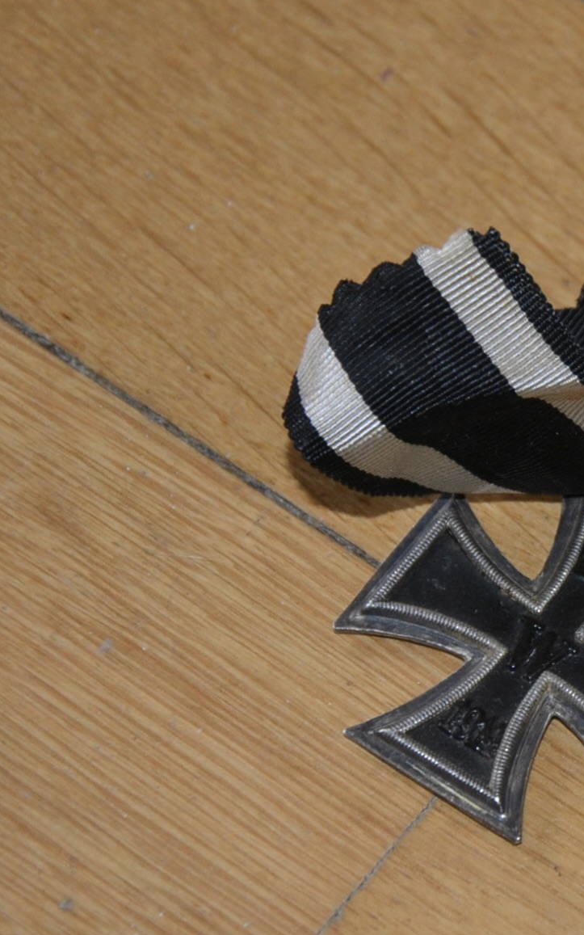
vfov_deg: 15.6
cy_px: 465
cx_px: 563
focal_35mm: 134
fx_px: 3413
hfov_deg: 9.7
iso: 1000
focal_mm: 58
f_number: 5
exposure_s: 1/60
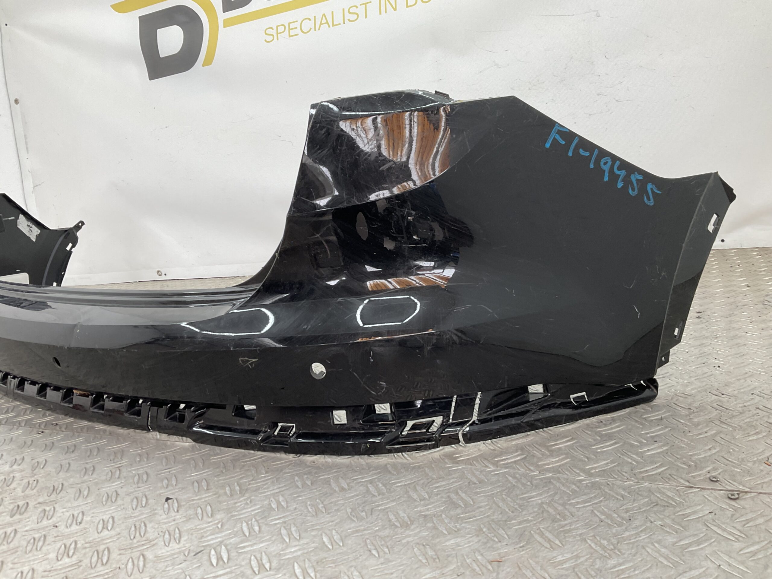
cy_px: 290
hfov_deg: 61.7
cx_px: 386
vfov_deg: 48.2
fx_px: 647
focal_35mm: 29
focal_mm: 3
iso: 25
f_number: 1.8
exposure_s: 1/100
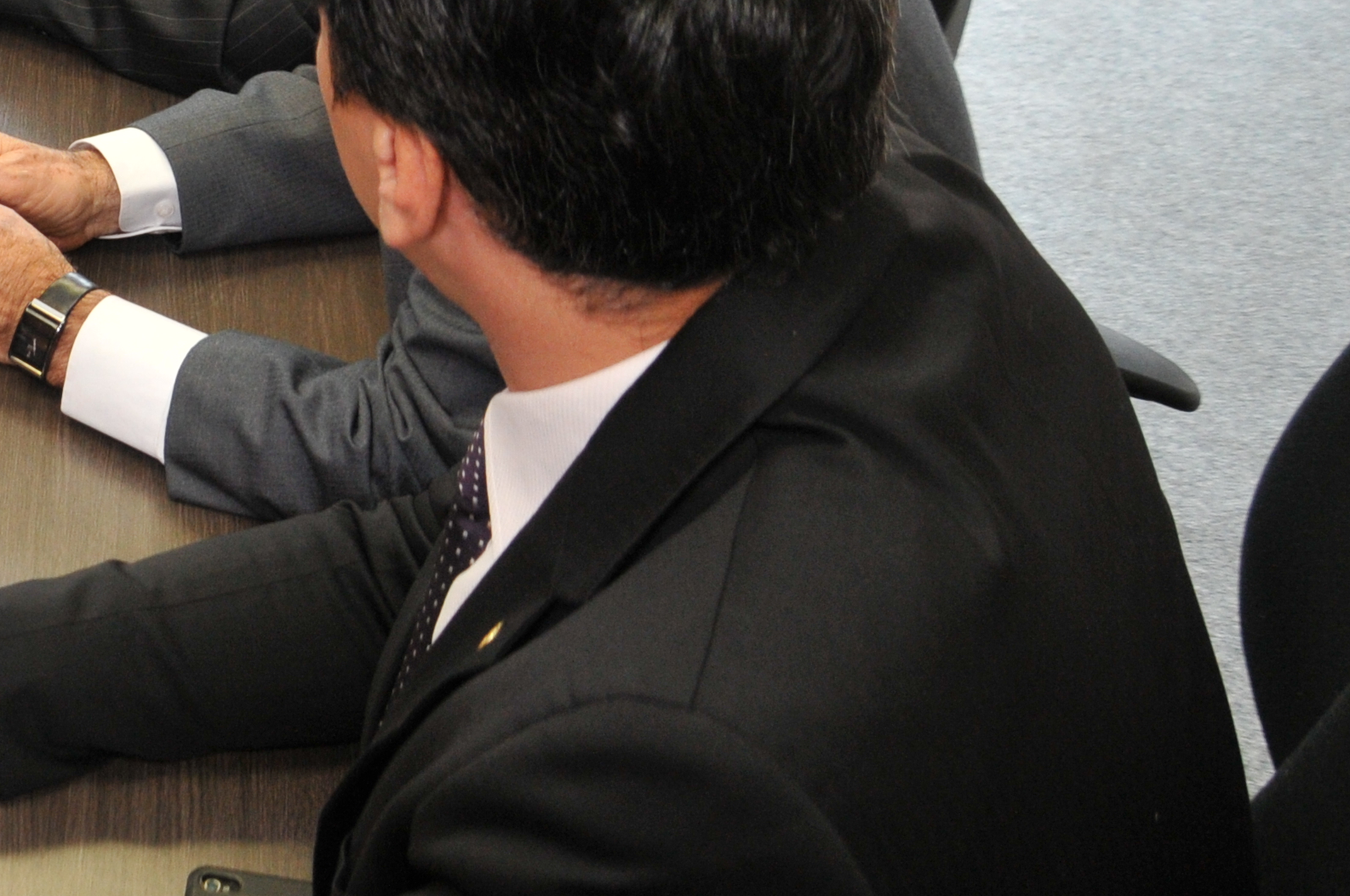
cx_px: -382
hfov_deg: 24.4
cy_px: -218
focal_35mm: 73
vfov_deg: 17.6
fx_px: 2734
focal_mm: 18
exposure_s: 1/125
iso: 640
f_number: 5.6
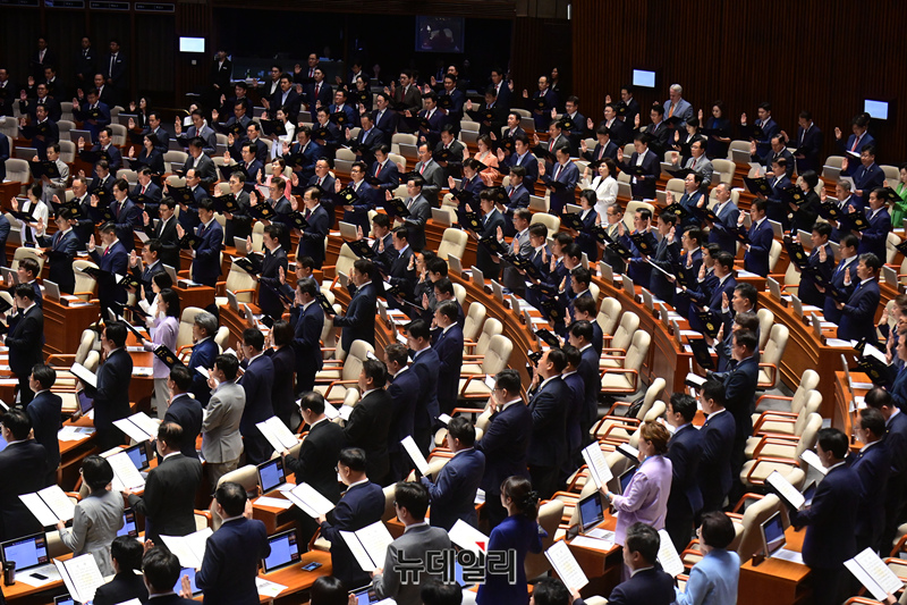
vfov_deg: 17.1
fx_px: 2015
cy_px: 302
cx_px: 454
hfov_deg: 25.4
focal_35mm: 80
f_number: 6.3
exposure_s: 1/250
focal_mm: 80
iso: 6400
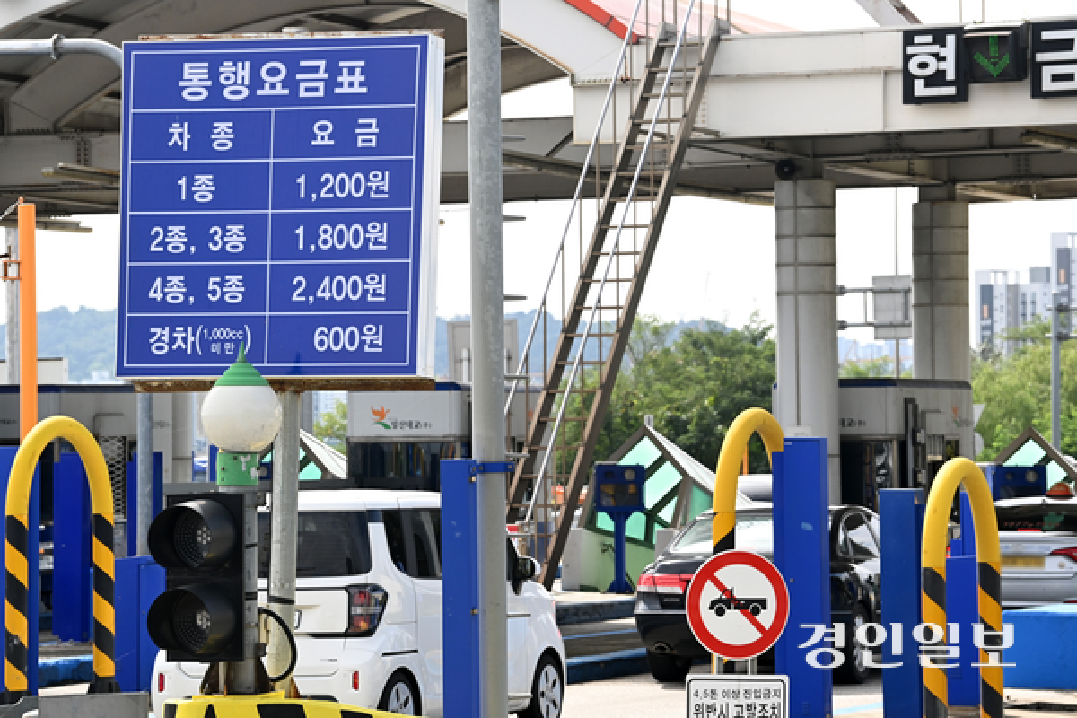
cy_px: 359
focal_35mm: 145
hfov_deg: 14.2
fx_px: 4338
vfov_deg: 9.5
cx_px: 538
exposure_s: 1/400
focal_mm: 145
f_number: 10
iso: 500
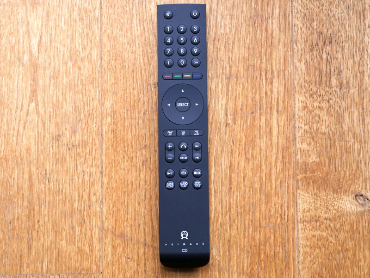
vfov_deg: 16.1
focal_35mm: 92
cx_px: 185
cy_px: 139
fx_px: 984
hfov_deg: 21.3
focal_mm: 46
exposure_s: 1/100
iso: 800
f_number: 4.9
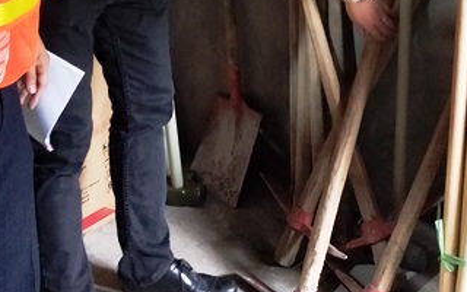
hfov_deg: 33.3
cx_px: 296
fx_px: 776
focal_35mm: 61
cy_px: -131
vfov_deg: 19.0
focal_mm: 3.99
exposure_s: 1/33
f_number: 1.7
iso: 321
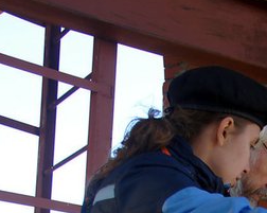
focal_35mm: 103
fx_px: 813
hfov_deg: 18.2
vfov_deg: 13.7
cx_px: 266
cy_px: 350
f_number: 5.6
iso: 200
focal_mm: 24
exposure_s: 1/125
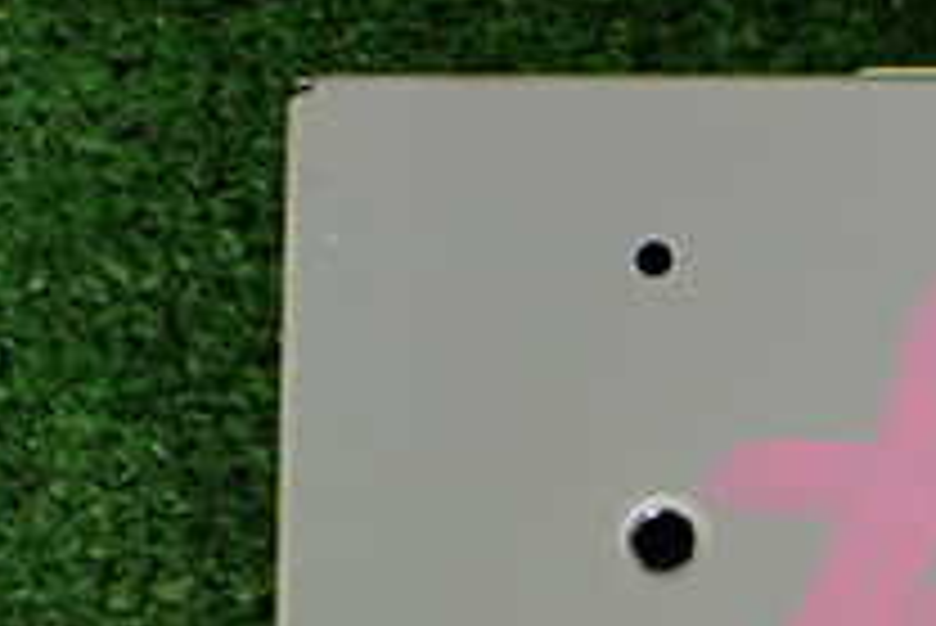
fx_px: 2342
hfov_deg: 21.8
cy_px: 743
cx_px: 932
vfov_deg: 14.7
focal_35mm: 90
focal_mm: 5.4
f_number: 2.3
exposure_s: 1/125
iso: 800
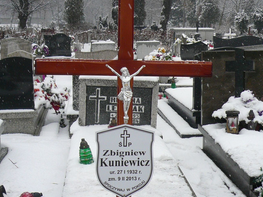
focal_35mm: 59
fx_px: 448
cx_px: 138
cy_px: 98
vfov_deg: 24.8
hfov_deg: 32.7
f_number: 3
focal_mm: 5.4
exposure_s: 1/200
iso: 100
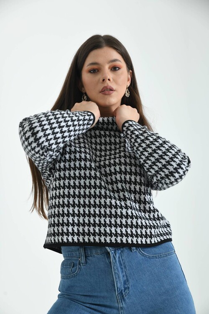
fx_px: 566
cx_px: 104
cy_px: 157
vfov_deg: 31.0
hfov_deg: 20.9
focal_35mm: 65
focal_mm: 65
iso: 100
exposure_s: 1/125
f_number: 6.3
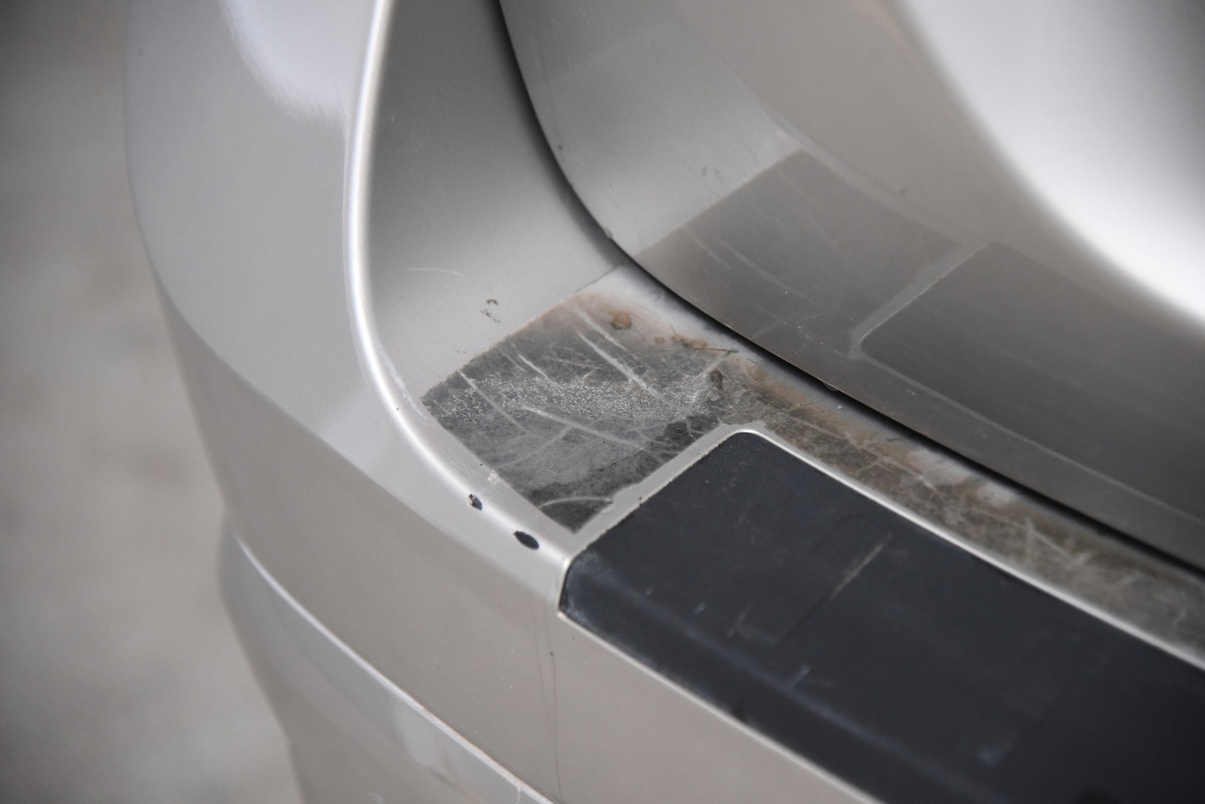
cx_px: 602
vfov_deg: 13.1
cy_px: 402
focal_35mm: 105
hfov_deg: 19.4
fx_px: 3516
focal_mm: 105
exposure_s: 1/160
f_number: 4
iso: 4000
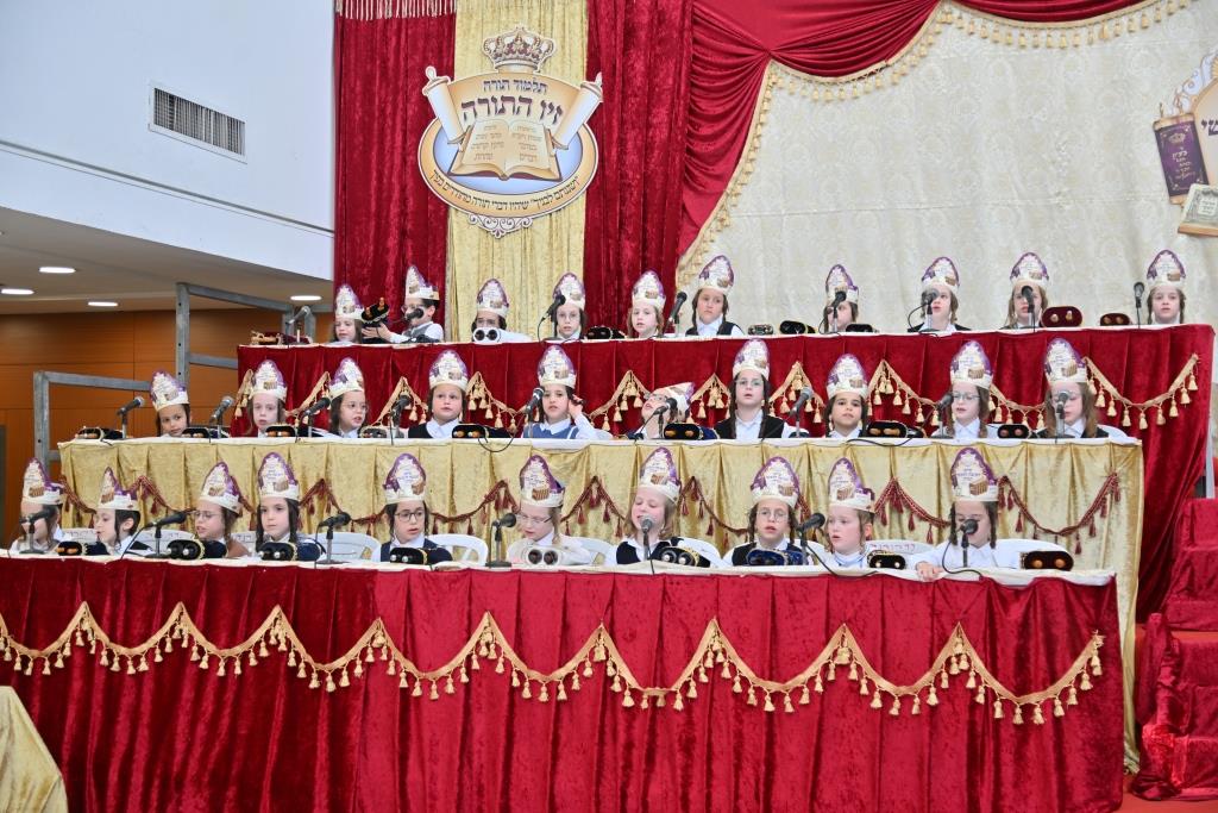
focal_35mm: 58
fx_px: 1962
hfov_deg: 34.5
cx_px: 609
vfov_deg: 23.4
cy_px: 406
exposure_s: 1/160
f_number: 4
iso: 125
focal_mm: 58
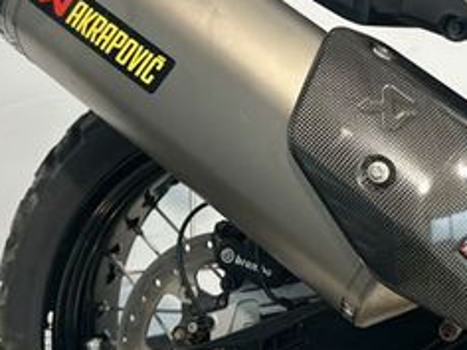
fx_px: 877
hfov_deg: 29.2
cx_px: 366
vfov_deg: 22.5
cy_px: 107
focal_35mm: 65
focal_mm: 6.86
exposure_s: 1/100
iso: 160
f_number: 1.78
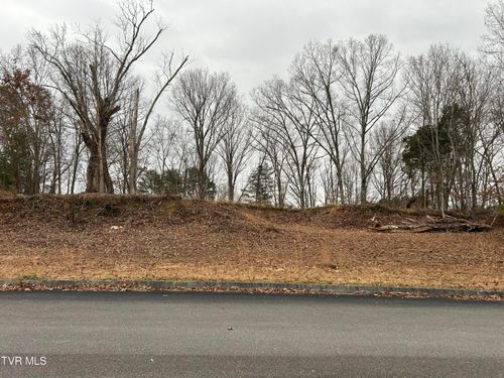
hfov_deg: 67.3
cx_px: 252
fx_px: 379
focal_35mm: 26
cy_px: 189
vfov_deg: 53.1
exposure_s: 1/121
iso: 32
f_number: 1.5
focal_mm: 5.7
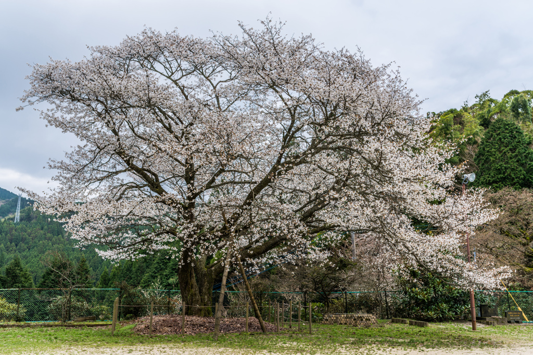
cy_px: 178
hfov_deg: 54.4
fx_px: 518
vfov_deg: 37.9
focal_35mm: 35
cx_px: 266
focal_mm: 35
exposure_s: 1/125
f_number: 5.6
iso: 100
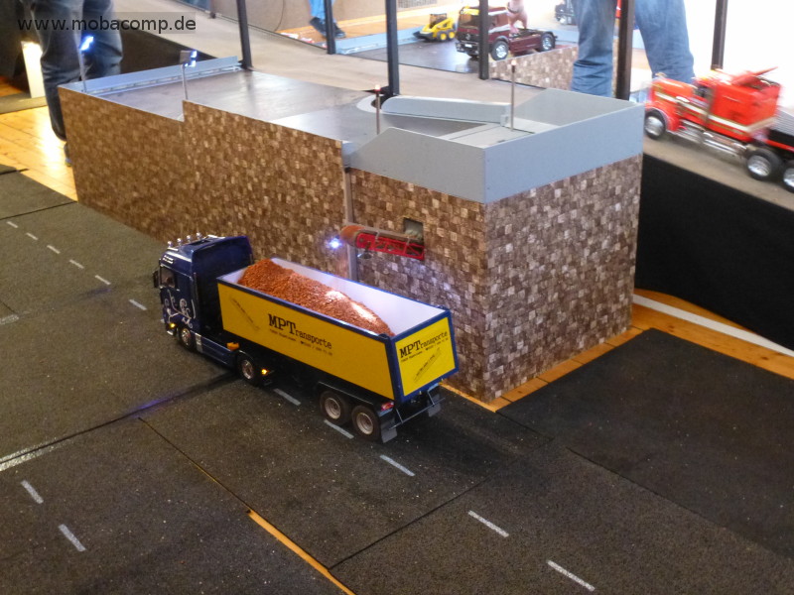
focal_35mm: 41
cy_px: 298
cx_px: 397
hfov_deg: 45.8
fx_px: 940
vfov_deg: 35.1
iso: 1250
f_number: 3.9
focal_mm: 7.4
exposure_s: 1/15
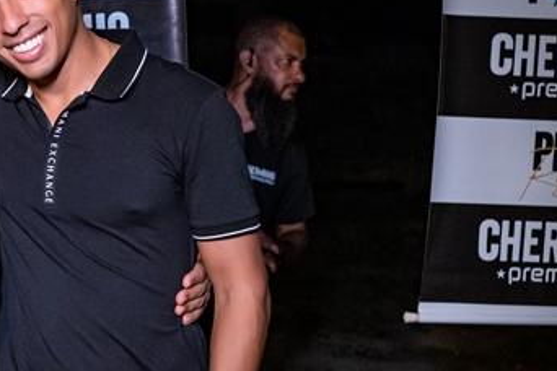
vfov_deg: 17.5
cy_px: 226
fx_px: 1207
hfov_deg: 24.5
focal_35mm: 78
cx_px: -30
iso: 2500
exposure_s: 1/400
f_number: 2.8
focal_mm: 24
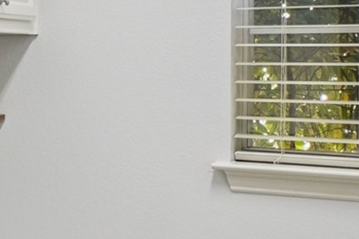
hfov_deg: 17.5
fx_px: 828
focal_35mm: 83
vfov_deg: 16.3
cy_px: 33
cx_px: -361
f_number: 8
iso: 400
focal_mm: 10
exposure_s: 1/25
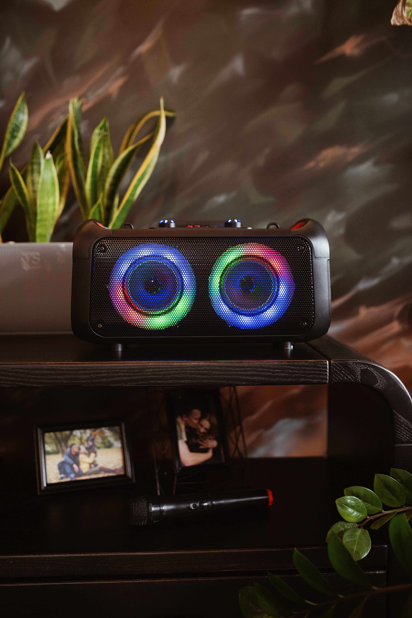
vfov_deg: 54.4
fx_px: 600
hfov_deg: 37.9
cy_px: 309
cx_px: 206
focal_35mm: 35
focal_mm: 35
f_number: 2.2
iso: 1600
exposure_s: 1/200
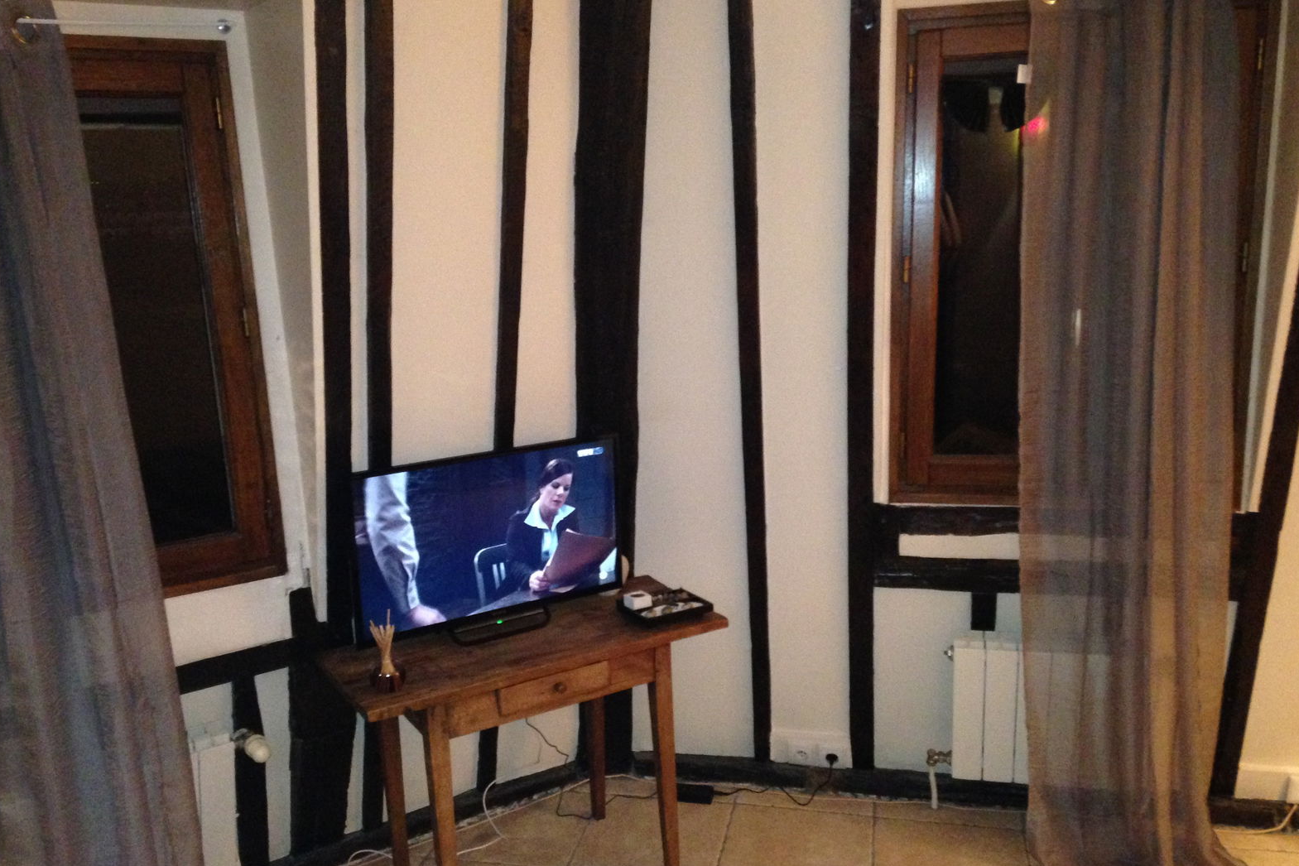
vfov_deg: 37.8
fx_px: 1263
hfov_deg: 54.4
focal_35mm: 35
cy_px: 477
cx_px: 642
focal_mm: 4.12
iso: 500
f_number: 2.4
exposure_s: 1/16
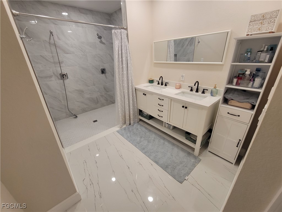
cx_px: 141
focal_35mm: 13
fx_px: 106
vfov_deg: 89.9
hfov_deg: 106.2
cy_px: 106
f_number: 2.2
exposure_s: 1/60
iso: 200
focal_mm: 2.2
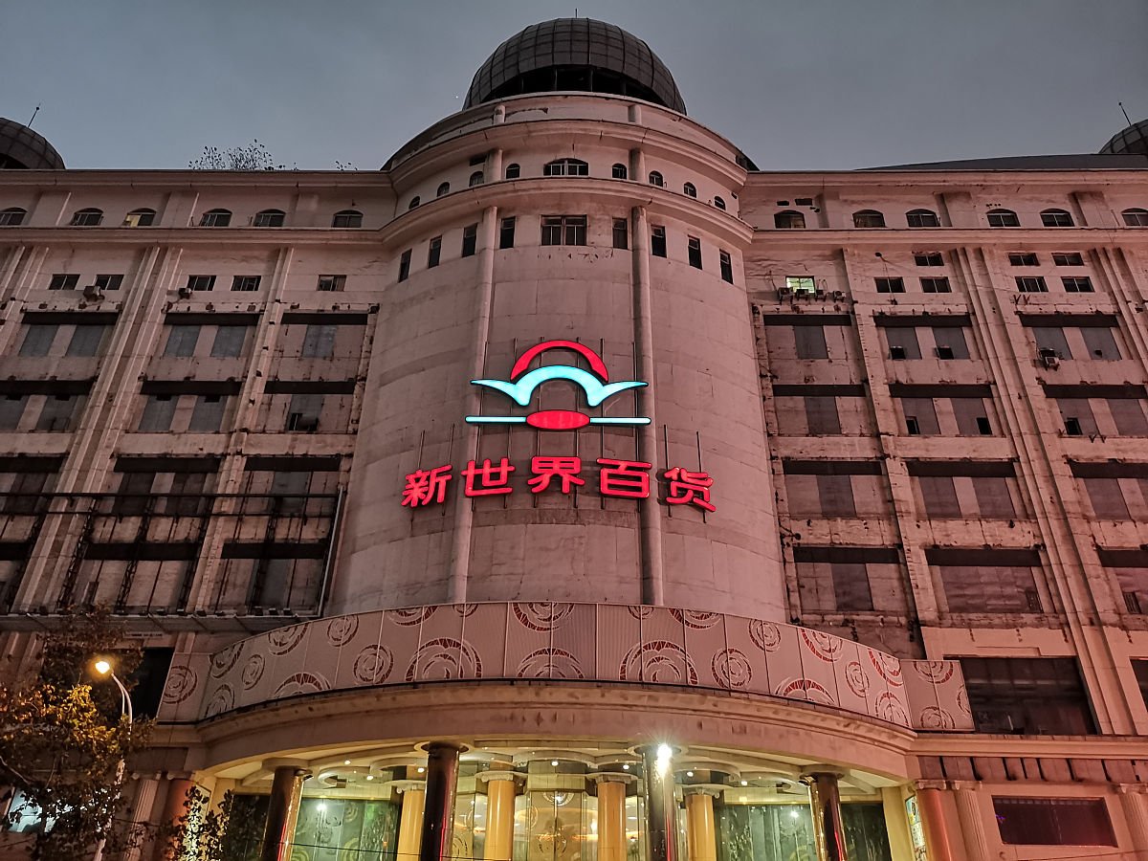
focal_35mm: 27
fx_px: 895
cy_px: 430
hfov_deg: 65.3
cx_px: 574
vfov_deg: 51.4
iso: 800
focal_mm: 3.95
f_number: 1.8
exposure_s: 1/33.3
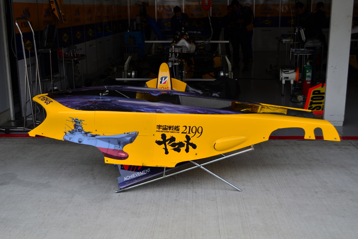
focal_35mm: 45
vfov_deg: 30.2
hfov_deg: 44.0
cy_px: 121
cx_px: 179
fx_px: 443
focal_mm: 29
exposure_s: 1/320
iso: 100
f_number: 4.5
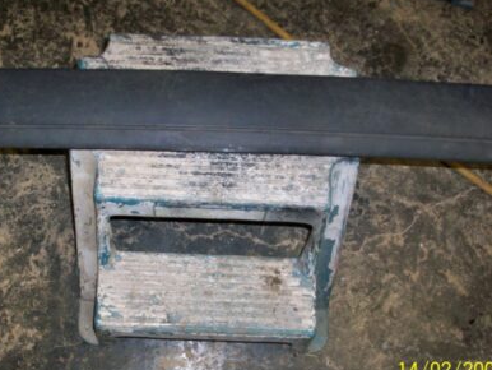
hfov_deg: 42.9
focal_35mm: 44
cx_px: 219
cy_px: 188
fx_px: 626
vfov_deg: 32.9
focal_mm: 5.7
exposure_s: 1/60
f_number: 2.8
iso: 160
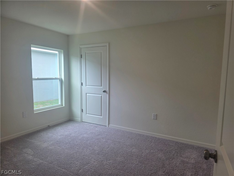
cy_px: 88
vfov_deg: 58.9
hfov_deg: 73.9
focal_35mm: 23
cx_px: 117
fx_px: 155
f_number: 1.7
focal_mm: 6.3
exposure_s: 1/120
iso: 50
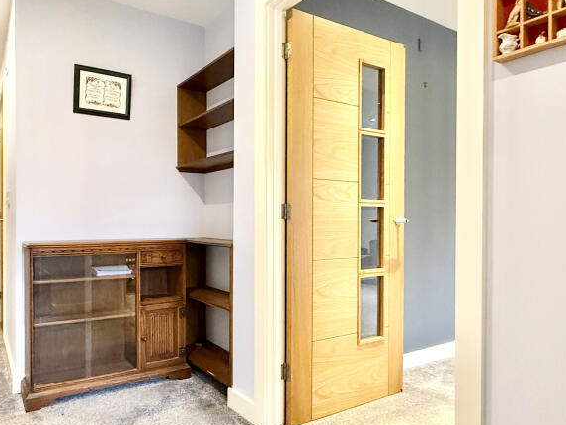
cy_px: 224
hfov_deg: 68.1
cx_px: 206
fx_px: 409
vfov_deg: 54.9
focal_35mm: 25
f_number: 2.2
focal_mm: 2.22
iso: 800
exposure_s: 1/50
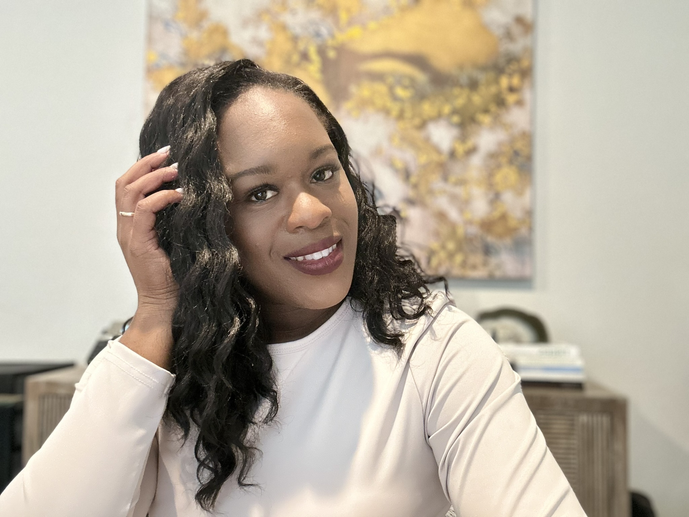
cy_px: 258
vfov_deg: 46.8
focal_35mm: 30
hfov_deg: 60.0
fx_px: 597
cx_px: 344
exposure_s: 1/30
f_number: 1.9
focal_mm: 2.69
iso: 400
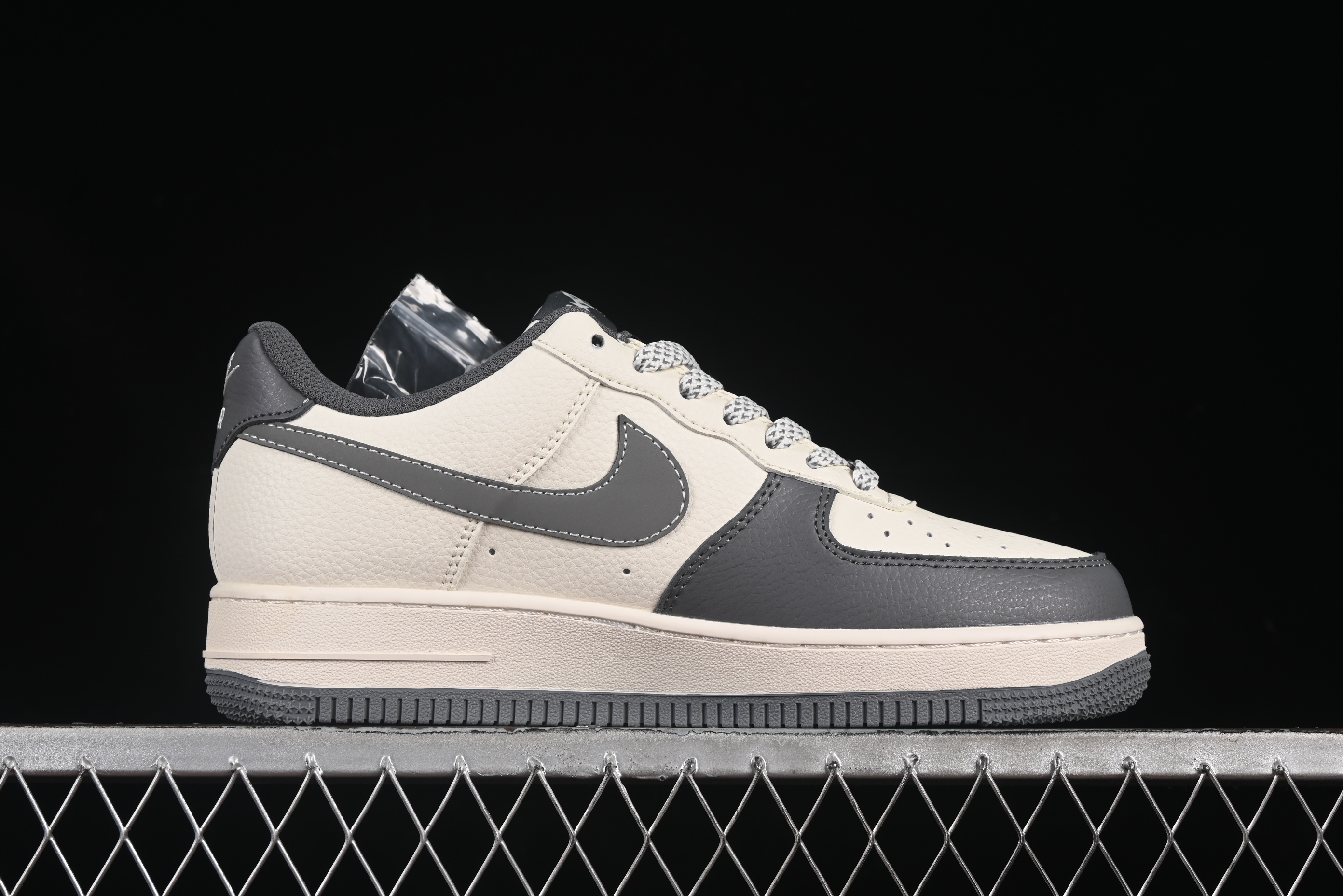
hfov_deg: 27.0
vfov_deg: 18.2
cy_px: 448
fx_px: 2798
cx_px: 672
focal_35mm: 75
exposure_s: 1/80
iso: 160
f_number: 8
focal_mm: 50
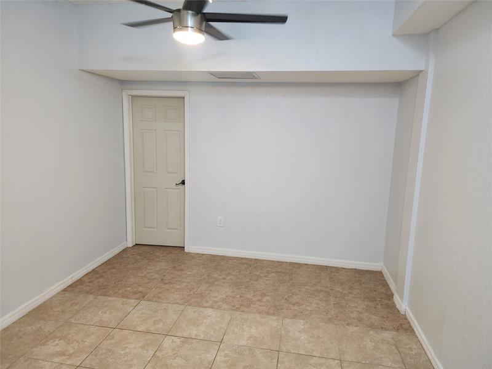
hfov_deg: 73.9
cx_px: 246
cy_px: 184
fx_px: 327
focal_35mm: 23
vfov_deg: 58.9
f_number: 1.8
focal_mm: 6.4
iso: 500
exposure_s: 1/120
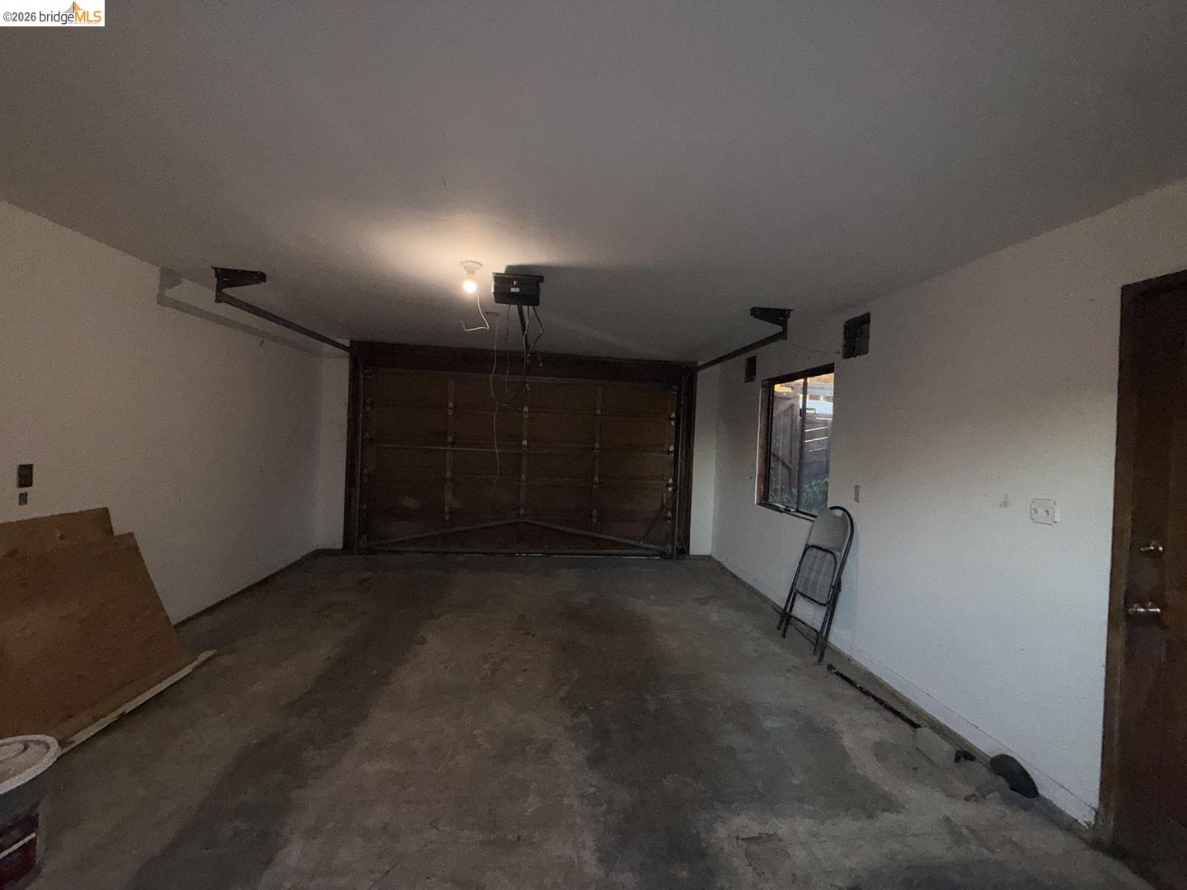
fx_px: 480
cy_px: 445
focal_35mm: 14
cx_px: 594
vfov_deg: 85.7
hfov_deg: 102.1
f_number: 2.2
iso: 64
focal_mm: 2.22
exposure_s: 1/122
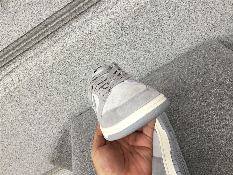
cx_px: 116
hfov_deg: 58.4
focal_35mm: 31
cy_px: 88
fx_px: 209
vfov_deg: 45.4
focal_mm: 3.3
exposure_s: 1/50
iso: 25
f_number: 2.4
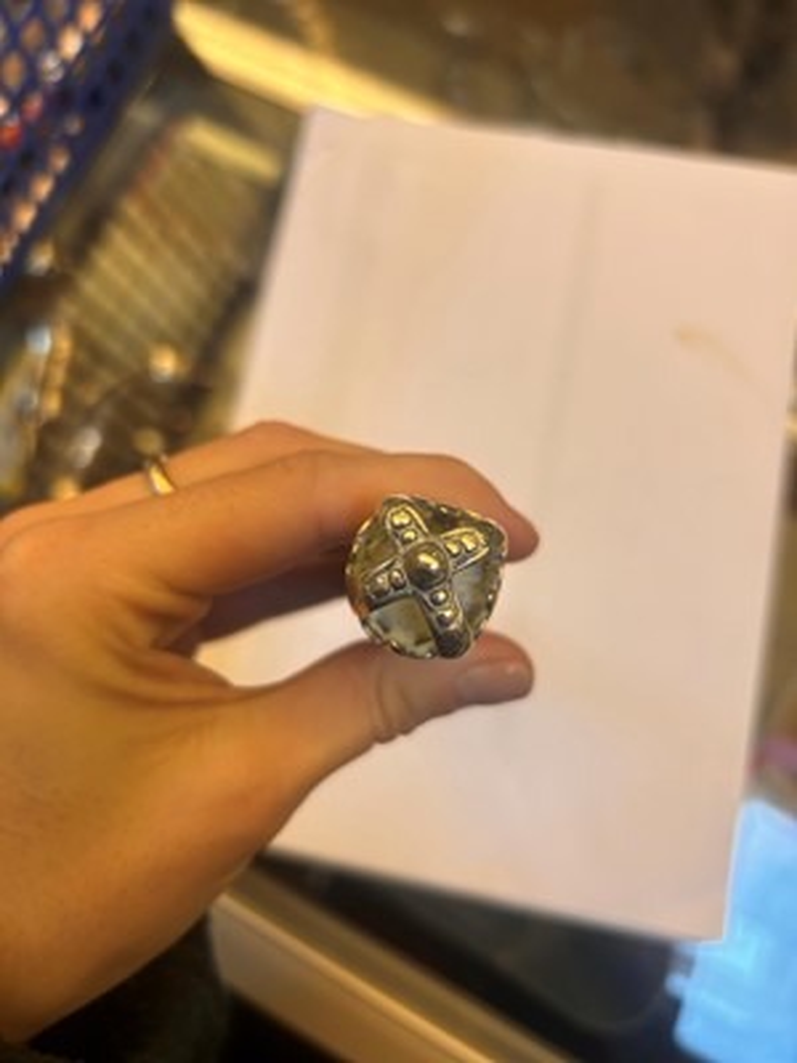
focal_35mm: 26
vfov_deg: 67.3
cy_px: 532
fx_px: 798
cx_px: 398
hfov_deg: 53.1
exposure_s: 1/50
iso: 64
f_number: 1.5
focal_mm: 5.7
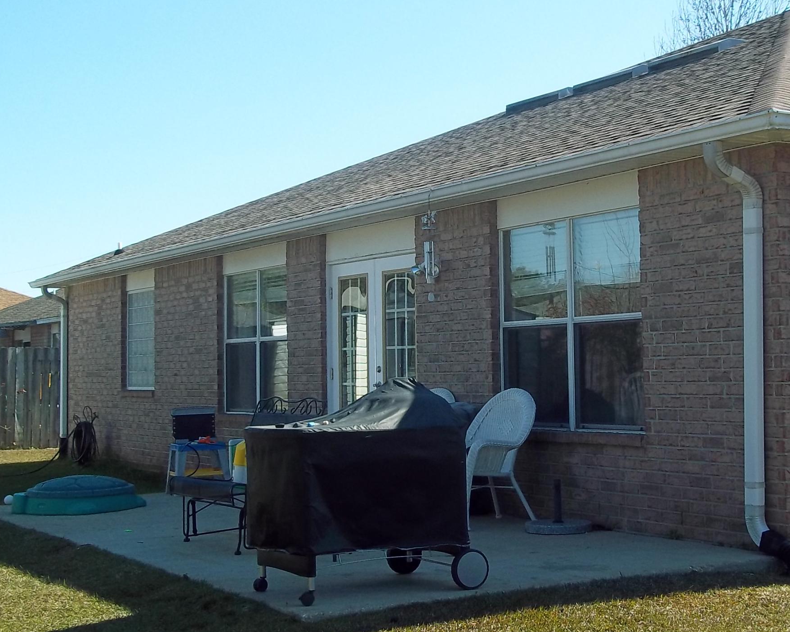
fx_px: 1403
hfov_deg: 31.4
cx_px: 423
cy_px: 266
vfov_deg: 25.4
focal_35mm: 60
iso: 80
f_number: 8
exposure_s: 1/125
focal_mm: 6.5
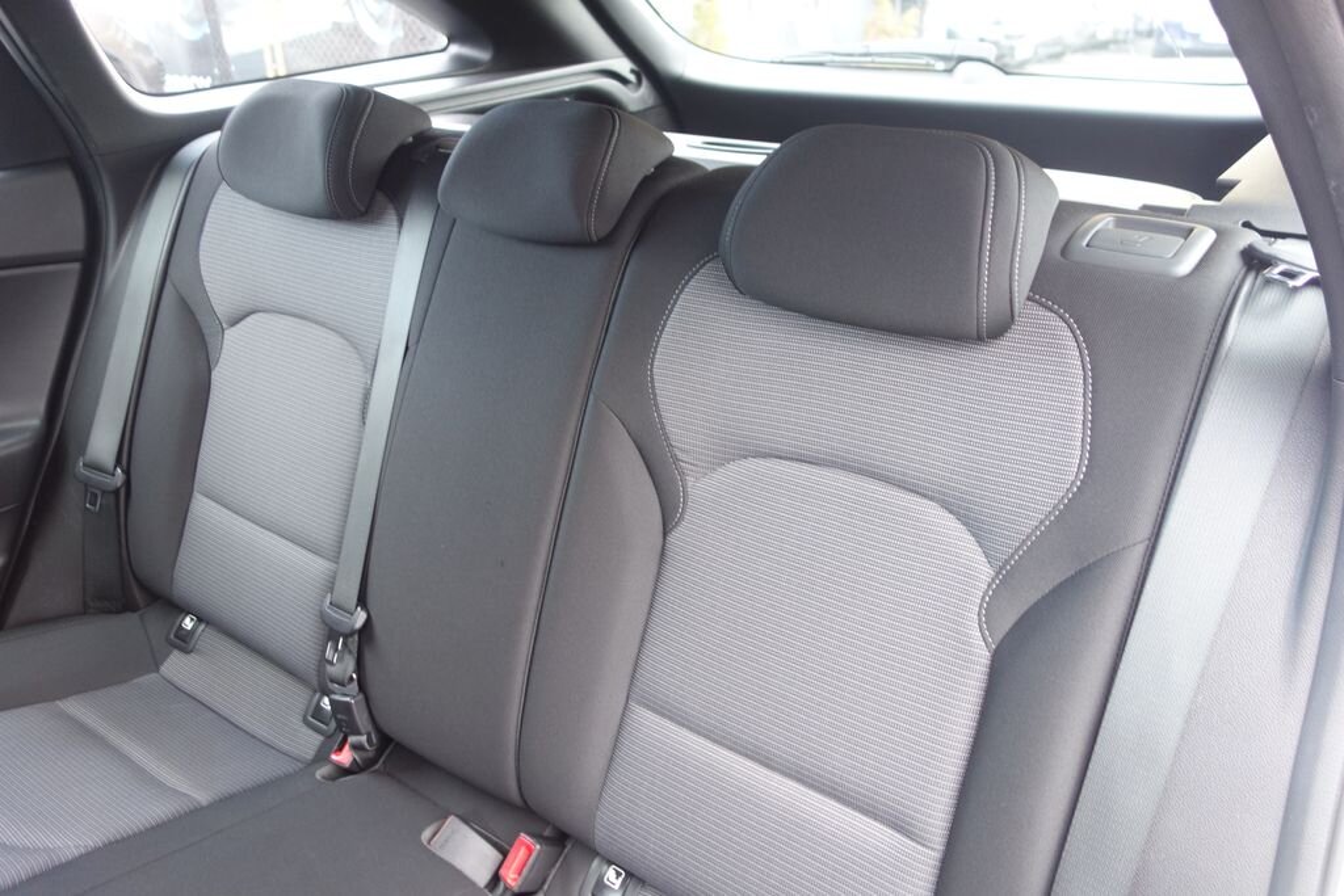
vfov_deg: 46.4
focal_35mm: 28
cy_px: 448
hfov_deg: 65.5
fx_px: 1045
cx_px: 672
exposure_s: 1/30
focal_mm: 10.4
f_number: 1.8
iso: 200
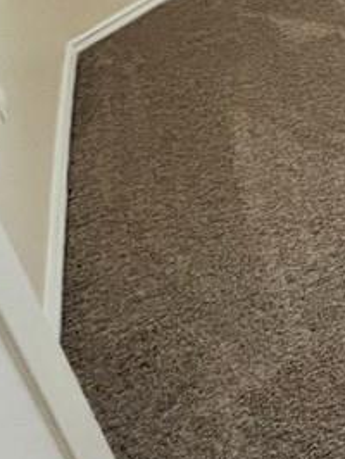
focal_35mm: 50
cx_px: 635
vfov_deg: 32.6
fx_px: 663
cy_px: -69
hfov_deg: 20.1
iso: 160
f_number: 1.8
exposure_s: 1/60
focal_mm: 1.57
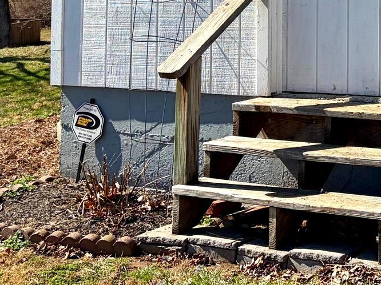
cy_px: -37
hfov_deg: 22.2
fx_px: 880
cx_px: 479
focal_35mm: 80
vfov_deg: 17.7
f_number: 1.6
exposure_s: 1/2747
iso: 50
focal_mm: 5.96
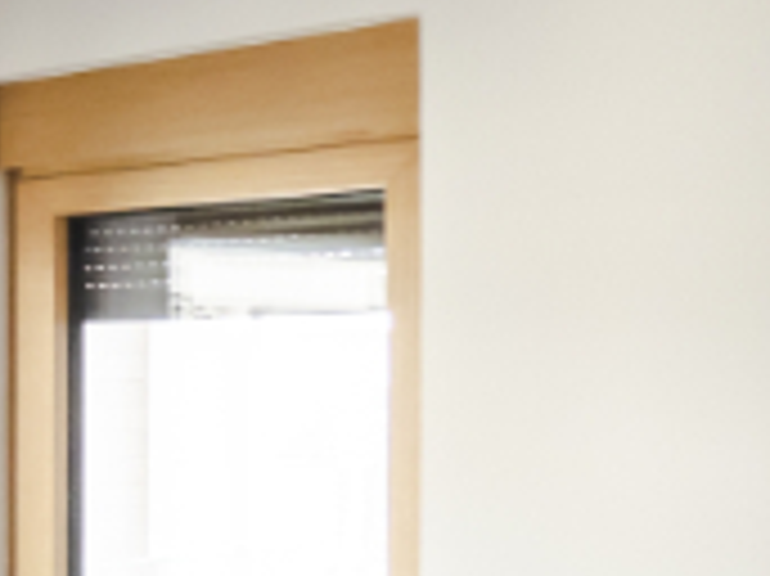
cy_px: 392
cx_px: -1450
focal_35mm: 82
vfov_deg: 17.9
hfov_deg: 12.1
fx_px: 1823
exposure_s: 1/60
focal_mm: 7
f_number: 4
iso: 400
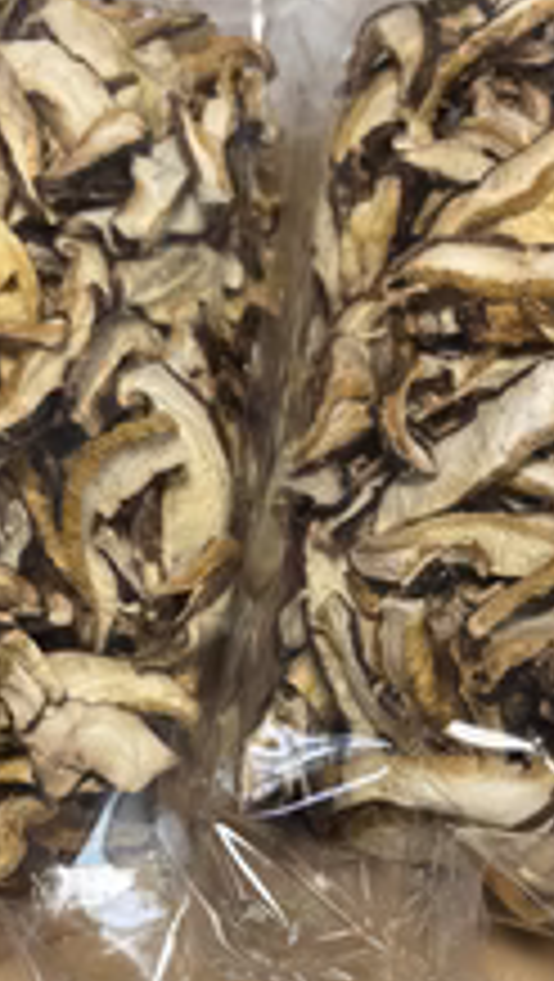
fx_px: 1355
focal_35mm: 52
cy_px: 756
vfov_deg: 38.6
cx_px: 342
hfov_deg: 23.1
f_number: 1.6
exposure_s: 1/50
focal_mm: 5.96
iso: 80
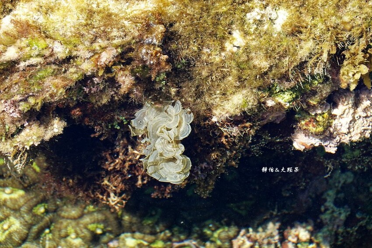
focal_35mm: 200
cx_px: 186
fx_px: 2066
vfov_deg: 6.9
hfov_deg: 10.3
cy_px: 124
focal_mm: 72
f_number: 4.5
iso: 200
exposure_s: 1/200
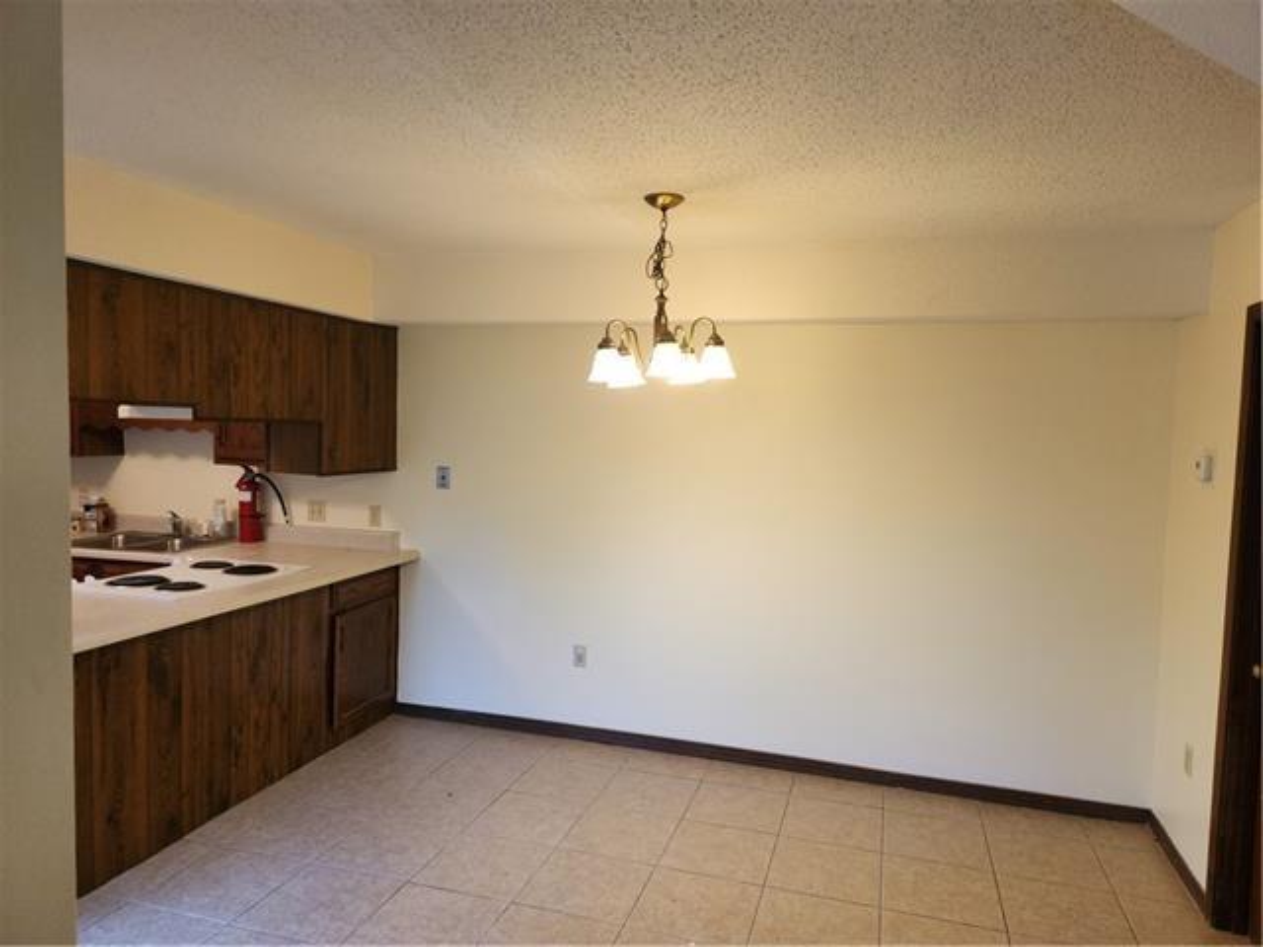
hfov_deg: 73.9
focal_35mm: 23
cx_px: 632
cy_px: 474
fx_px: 839
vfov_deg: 58.9
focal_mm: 5.4
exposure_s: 1/60
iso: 100
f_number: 1.8
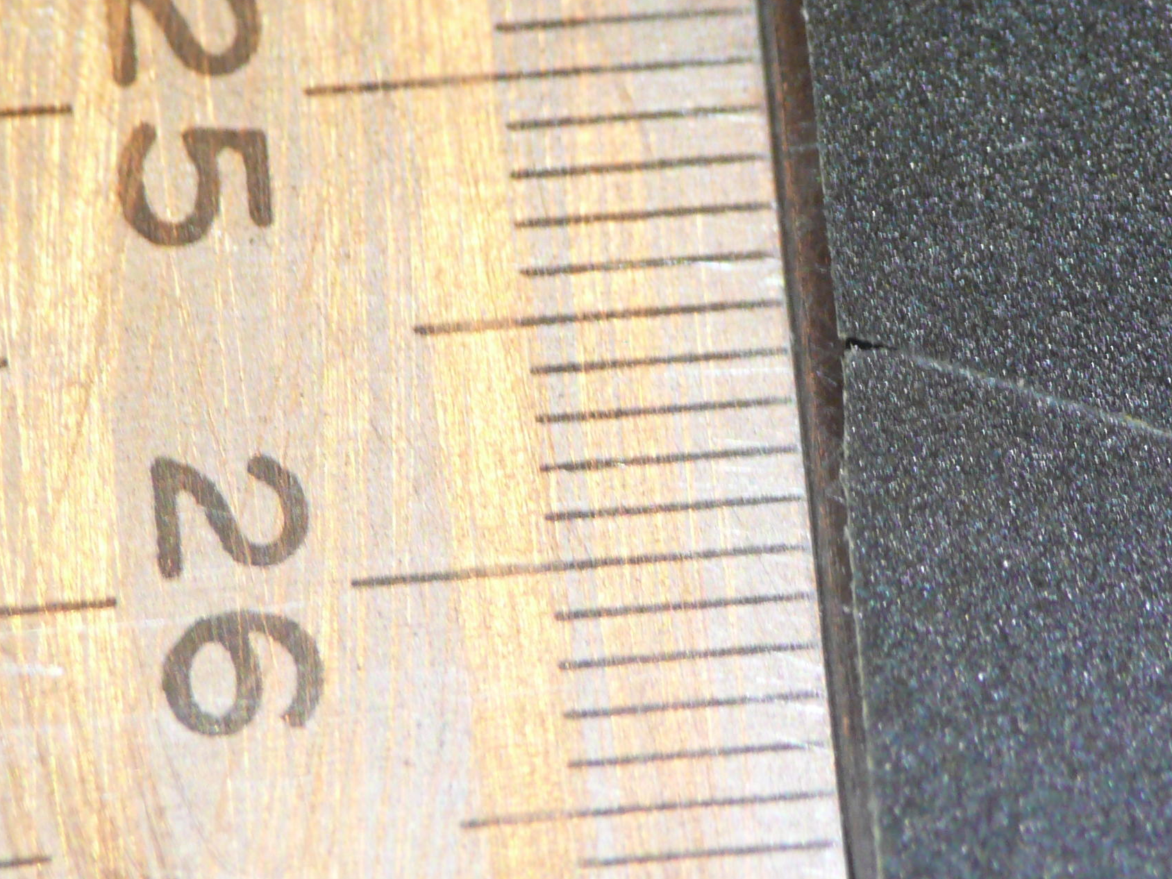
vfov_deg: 6.4
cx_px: 1009
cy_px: 334
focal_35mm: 233
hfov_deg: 8.5
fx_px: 7889
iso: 200
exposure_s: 1/20
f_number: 4.7
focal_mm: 20.9
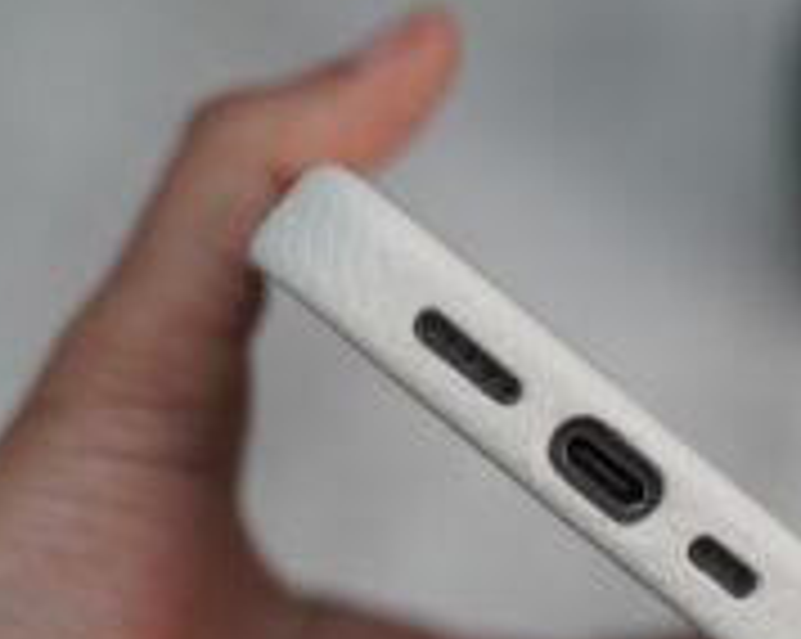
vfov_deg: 14.0
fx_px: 2605
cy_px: 434
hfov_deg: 17.4
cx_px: 590
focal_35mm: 110
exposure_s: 1/160
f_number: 4
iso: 1000
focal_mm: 52
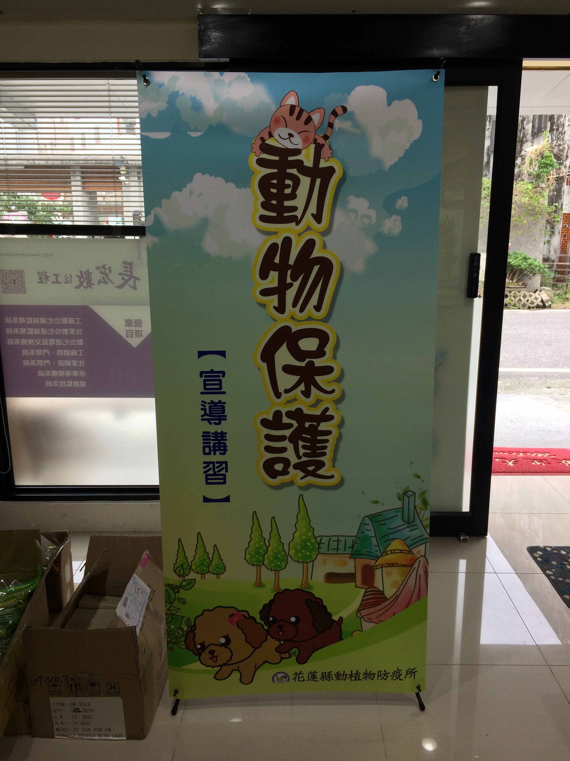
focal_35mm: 29
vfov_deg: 61.7
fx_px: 637
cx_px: 285
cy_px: 380
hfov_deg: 48.2
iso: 40
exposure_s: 1/60
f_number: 2.2
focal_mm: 4.15
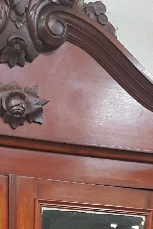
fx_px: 580
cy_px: 342
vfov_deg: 19.5
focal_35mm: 91
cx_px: 7
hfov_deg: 14.8
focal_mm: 4.2
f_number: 1.7
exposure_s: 1/25
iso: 200
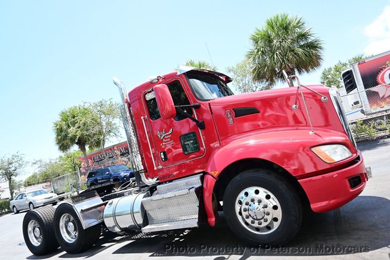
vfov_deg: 53.1
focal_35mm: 24
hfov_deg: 73.8
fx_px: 260
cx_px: 195
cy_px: 130
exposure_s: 1/125
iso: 100
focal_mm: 16
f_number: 5.6
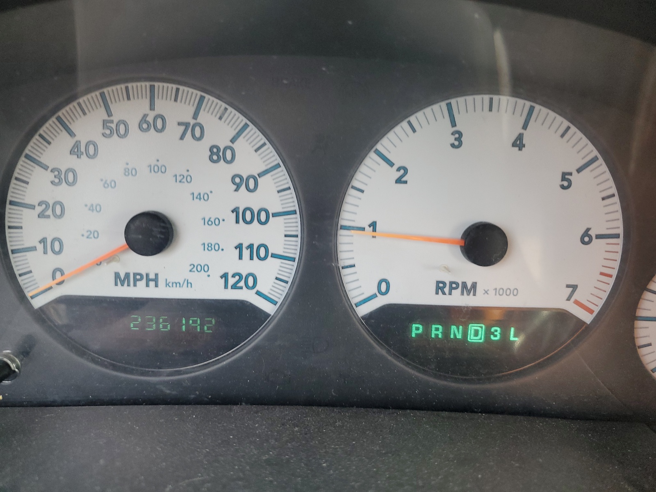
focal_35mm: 26
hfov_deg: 67.3
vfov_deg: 53.1
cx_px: 328
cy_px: 246
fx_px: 493
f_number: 1.5
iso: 87
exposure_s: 1/120
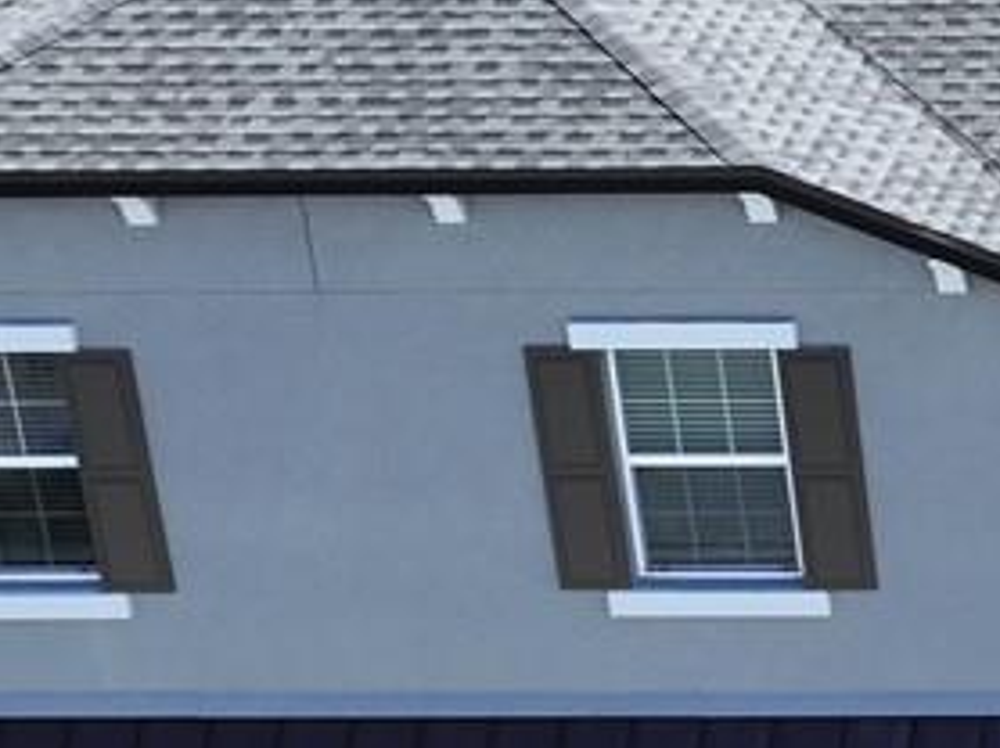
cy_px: 586
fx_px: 3983
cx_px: 1896
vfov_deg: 10.7
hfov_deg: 12.8
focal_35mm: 138
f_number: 3.2
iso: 100
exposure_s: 1/240
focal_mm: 12.29
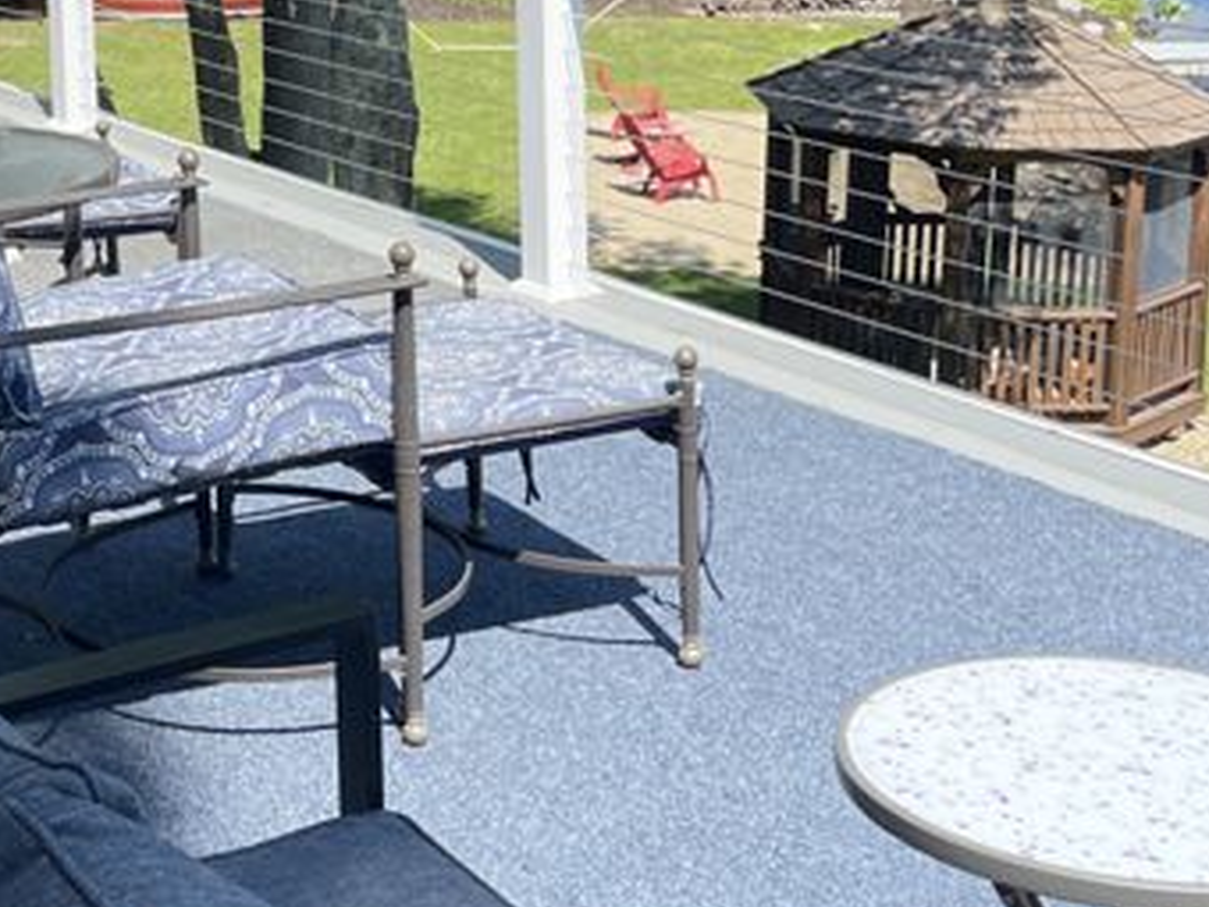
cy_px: 157
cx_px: 14
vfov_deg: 26.0
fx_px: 1921
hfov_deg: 32.3
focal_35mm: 55
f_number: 1.6
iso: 50
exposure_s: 1/2049
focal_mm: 5.1
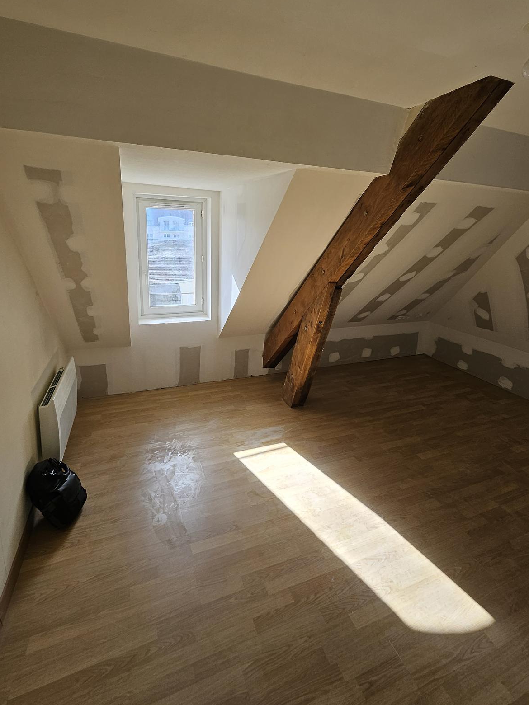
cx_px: 266
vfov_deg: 93.9
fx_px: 326
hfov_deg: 78.1
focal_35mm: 16
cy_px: 306
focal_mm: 1.74
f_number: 2.2
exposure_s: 1/85
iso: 32
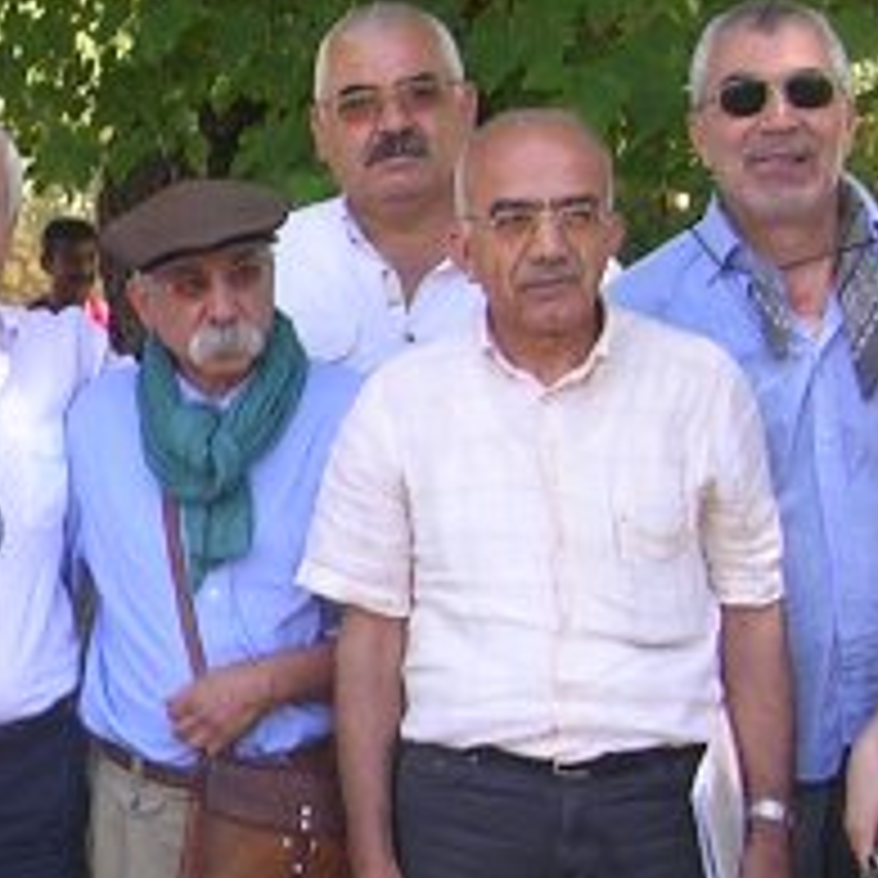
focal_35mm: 138
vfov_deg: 12.6
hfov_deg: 12.1
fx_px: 3960
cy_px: 612
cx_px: -446
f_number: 2.8
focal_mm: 5.8
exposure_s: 1/62.6
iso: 50
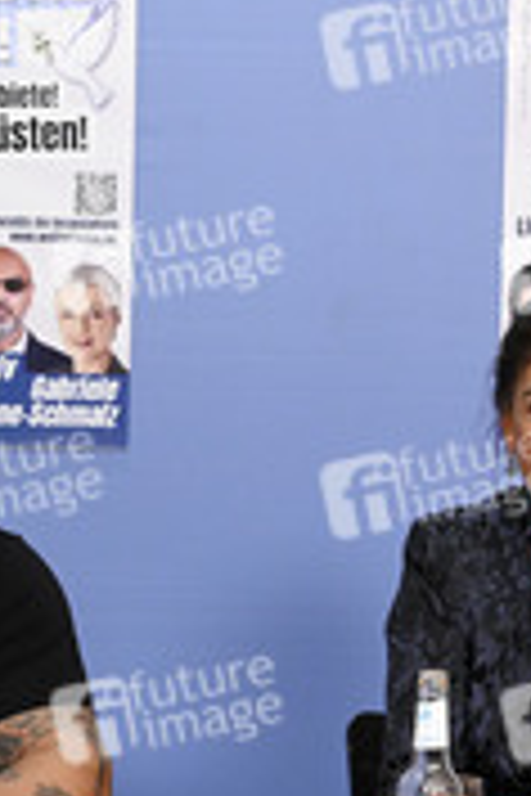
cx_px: 497
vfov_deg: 9.5
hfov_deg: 6.3
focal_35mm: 216
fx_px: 4779
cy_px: 598
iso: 2500
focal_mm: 85
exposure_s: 1/320
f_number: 6.3
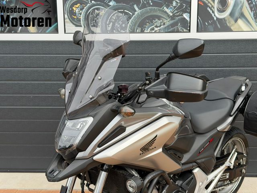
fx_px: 356
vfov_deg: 30.3
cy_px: 96
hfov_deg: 39.7
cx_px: 128
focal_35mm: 48
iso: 100
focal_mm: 6.76
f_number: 1.78
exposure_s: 1/1222
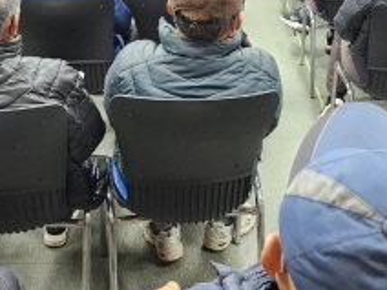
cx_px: 210
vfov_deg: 23.9
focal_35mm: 60
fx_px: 671
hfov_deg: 32.2
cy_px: 42
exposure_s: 1/120
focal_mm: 5.4
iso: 500
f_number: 1.8
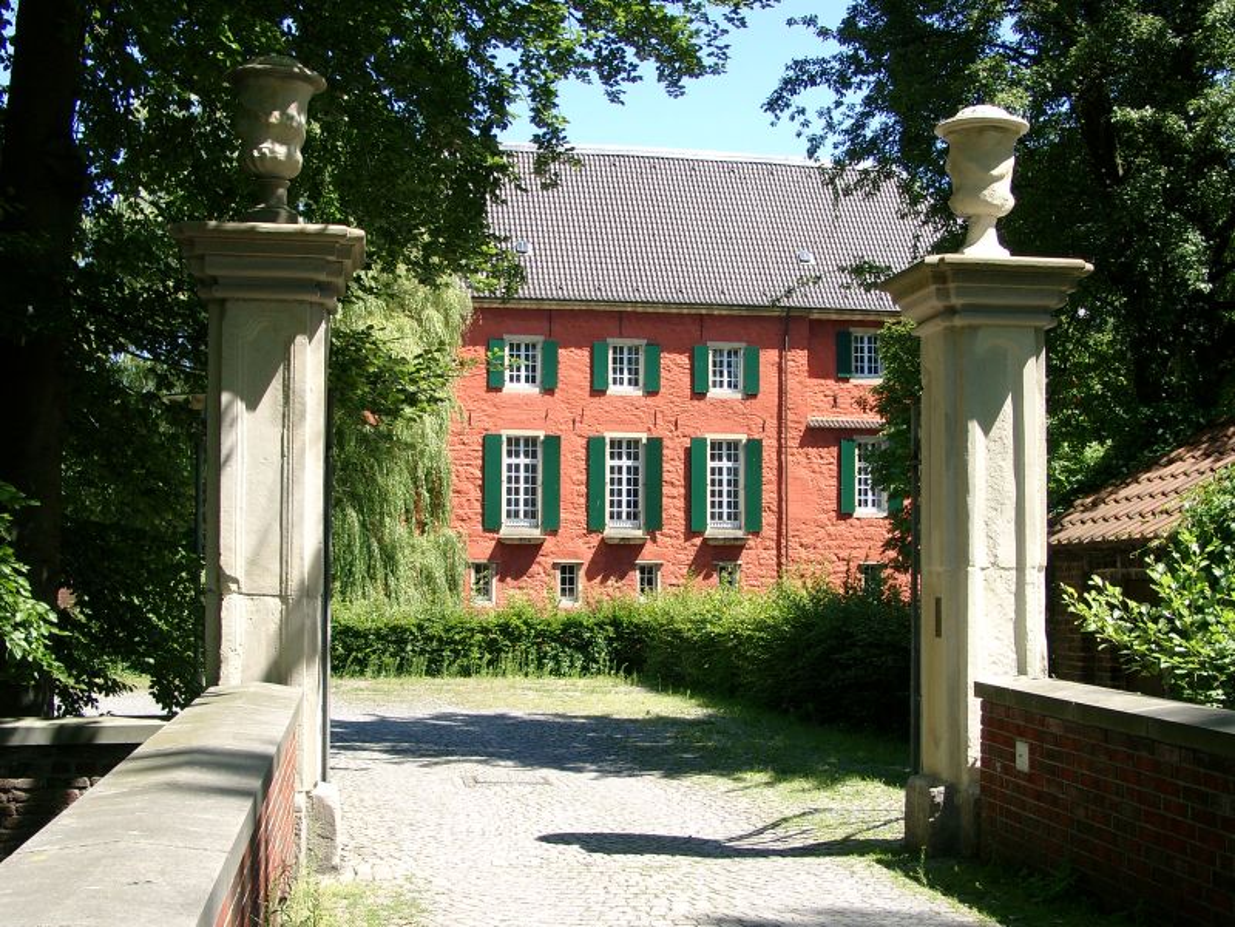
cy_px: 464
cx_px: 618
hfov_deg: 42.1
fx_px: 1605
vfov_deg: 32.2
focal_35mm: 45
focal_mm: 9.29
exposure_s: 1/257
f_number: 4
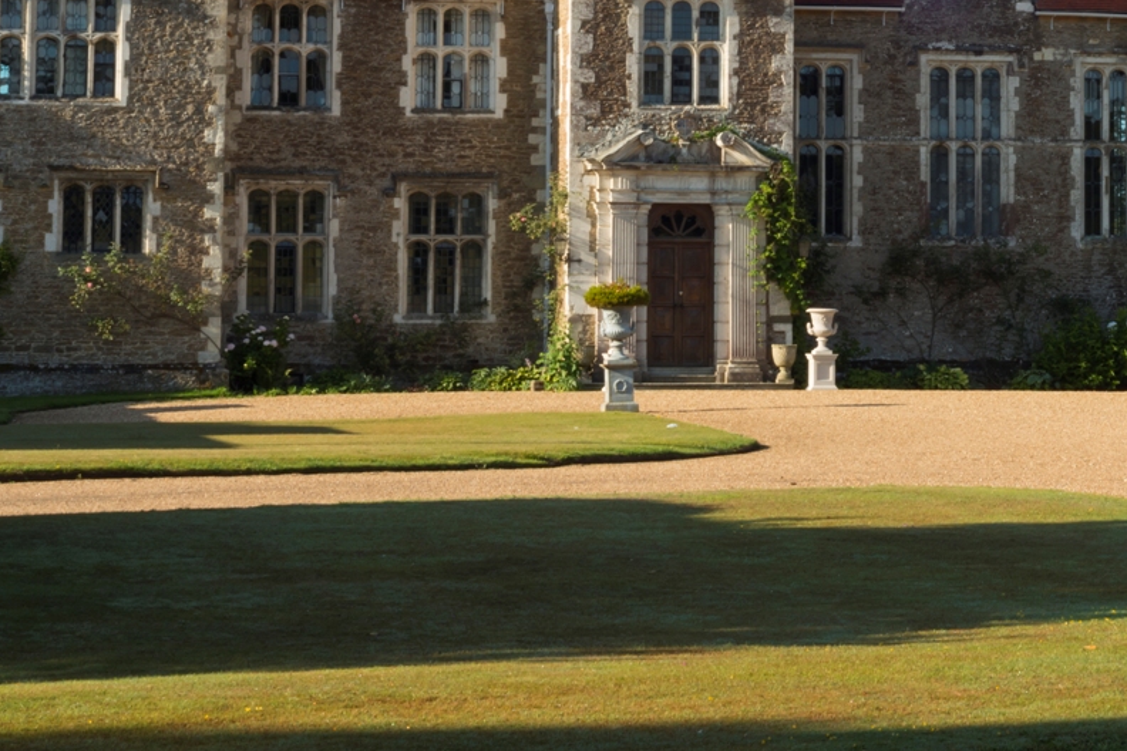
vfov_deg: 11.8
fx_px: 3600
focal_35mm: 115
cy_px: -4
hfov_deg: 17.6
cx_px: 914
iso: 100
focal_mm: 50
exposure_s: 1/25
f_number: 22
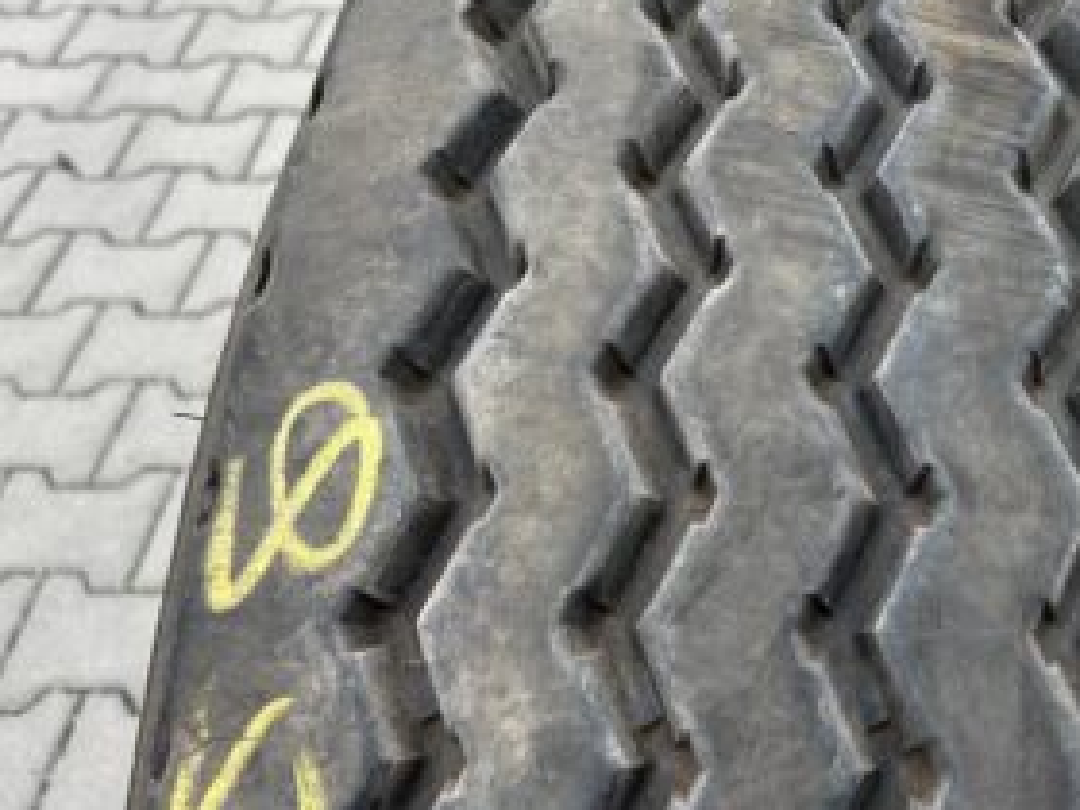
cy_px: 233
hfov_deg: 45.0
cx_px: 825
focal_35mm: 40
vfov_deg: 35.4
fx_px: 1248
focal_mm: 5.7
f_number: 1.5
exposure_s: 1/991
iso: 50
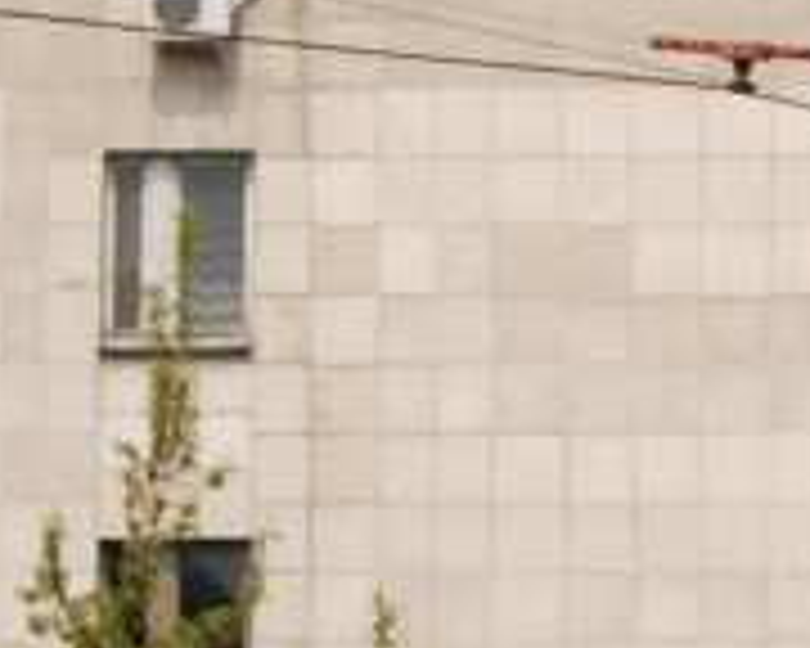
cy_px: 382
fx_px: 9517
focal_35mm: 397
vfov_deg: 3.9
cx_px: 2583
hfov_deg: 4.6
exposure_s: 1/160
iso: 100
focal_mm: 34
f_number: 6.3
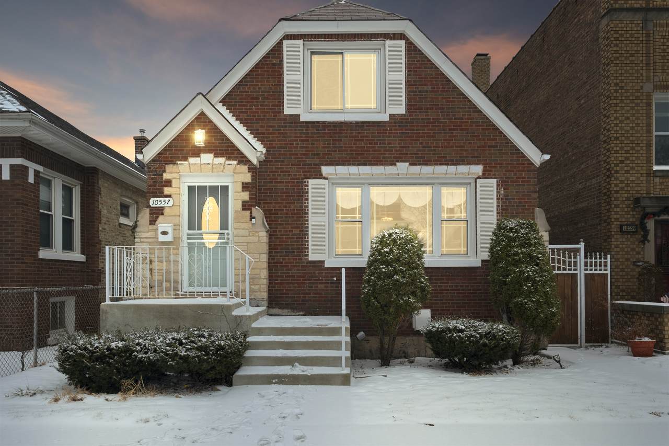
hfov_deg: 78.6
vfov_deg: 57.2
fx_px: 409
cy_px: 223
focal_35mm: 22
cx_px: 334
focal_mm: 14.5
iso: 160
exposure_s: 1/60
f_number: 9
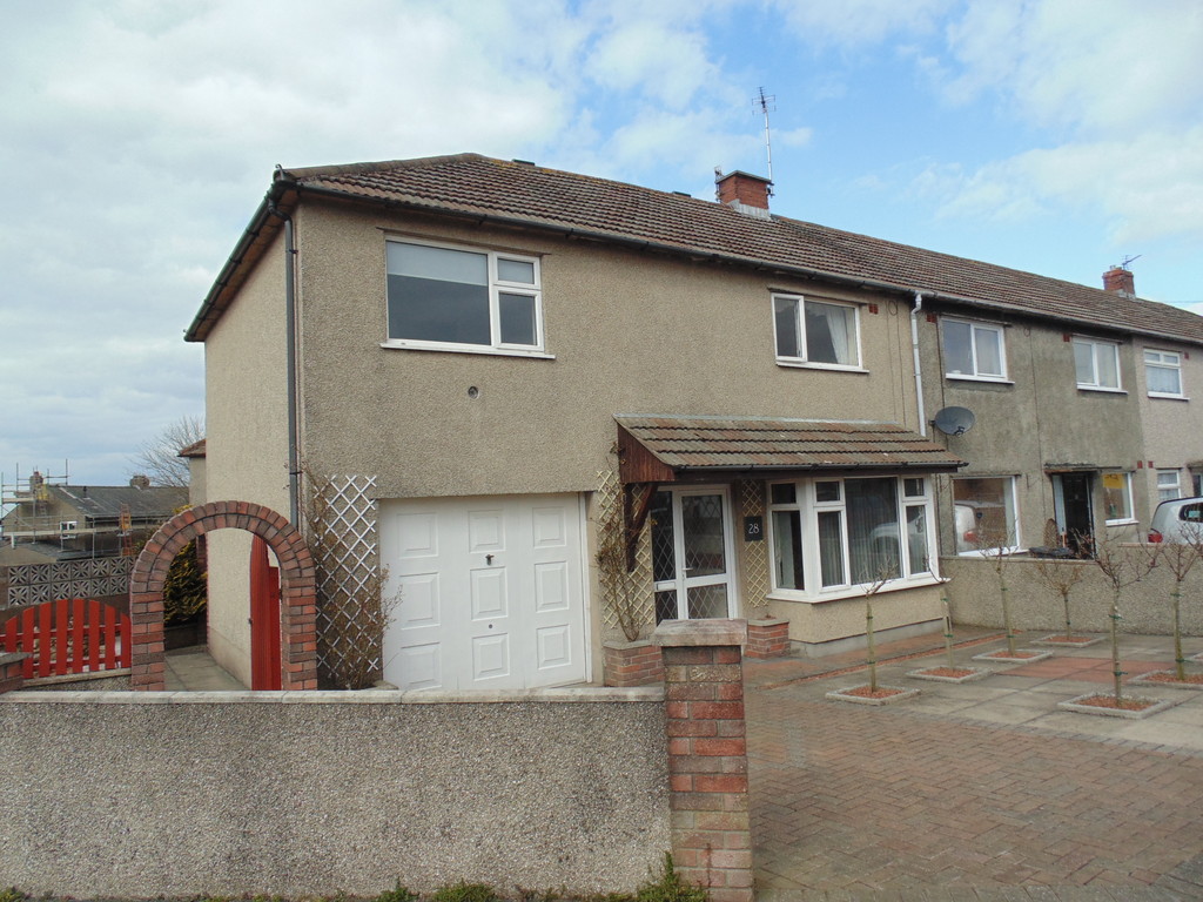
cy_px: 451
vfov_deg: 61.1
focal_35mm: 22
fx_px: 765
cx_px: 602
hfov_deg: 76.4
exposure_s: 1/800
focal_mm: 4
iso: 80
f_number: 3.1
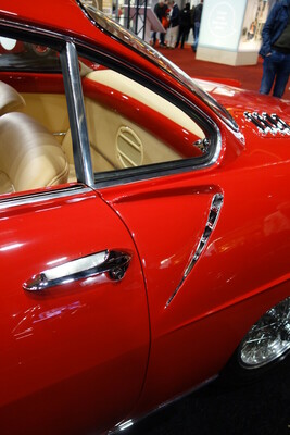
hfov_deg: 46.4
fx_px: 338
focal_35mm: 28
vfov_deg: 65.5
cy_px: 218
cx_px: 145
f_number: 1.8
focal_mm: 10.4
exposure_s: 1/30
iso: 320
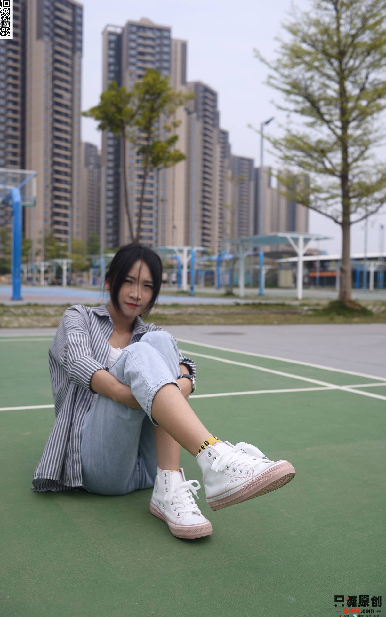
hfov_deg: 35.3
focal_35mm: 36
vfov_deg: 54.0
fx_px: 606
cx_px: 179
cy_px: 308
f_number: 5.6
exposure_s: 1/800
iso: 100
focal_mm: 35
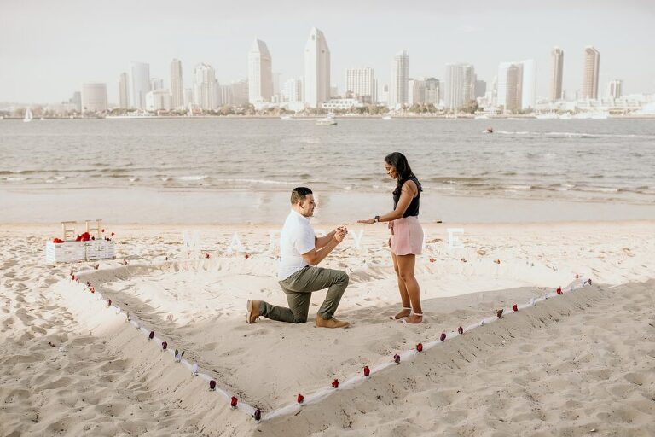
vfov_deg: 37.9
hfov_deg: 54.4
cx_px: 328
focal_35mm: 35
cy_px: 218
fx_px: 637
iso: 250
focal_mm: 35
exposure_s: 1/2000
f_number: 2.5
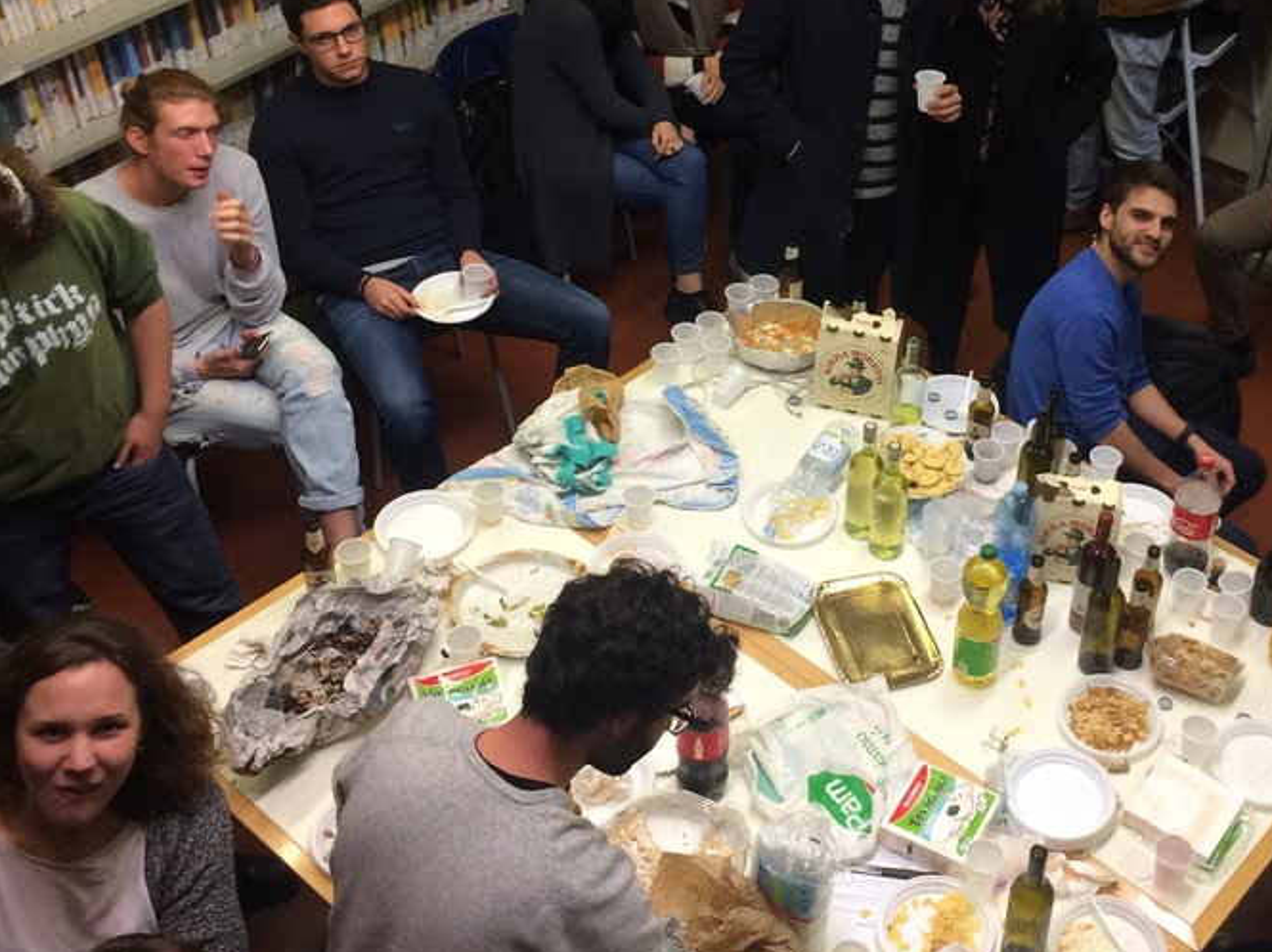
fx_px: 1763
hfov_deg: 39.0
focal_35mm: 48
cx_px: 893
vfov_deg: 30.0
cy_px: 314
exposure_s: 1/33
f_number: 2.2
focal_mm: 4.15
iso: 80
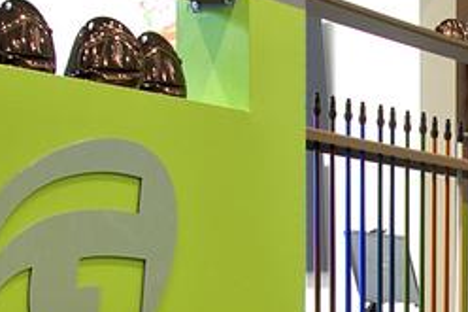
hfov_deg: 11.5
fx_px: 2260
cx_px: 604
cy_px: 500
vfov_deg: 7.7
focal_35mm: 174
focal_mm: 24
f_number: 8
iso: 200
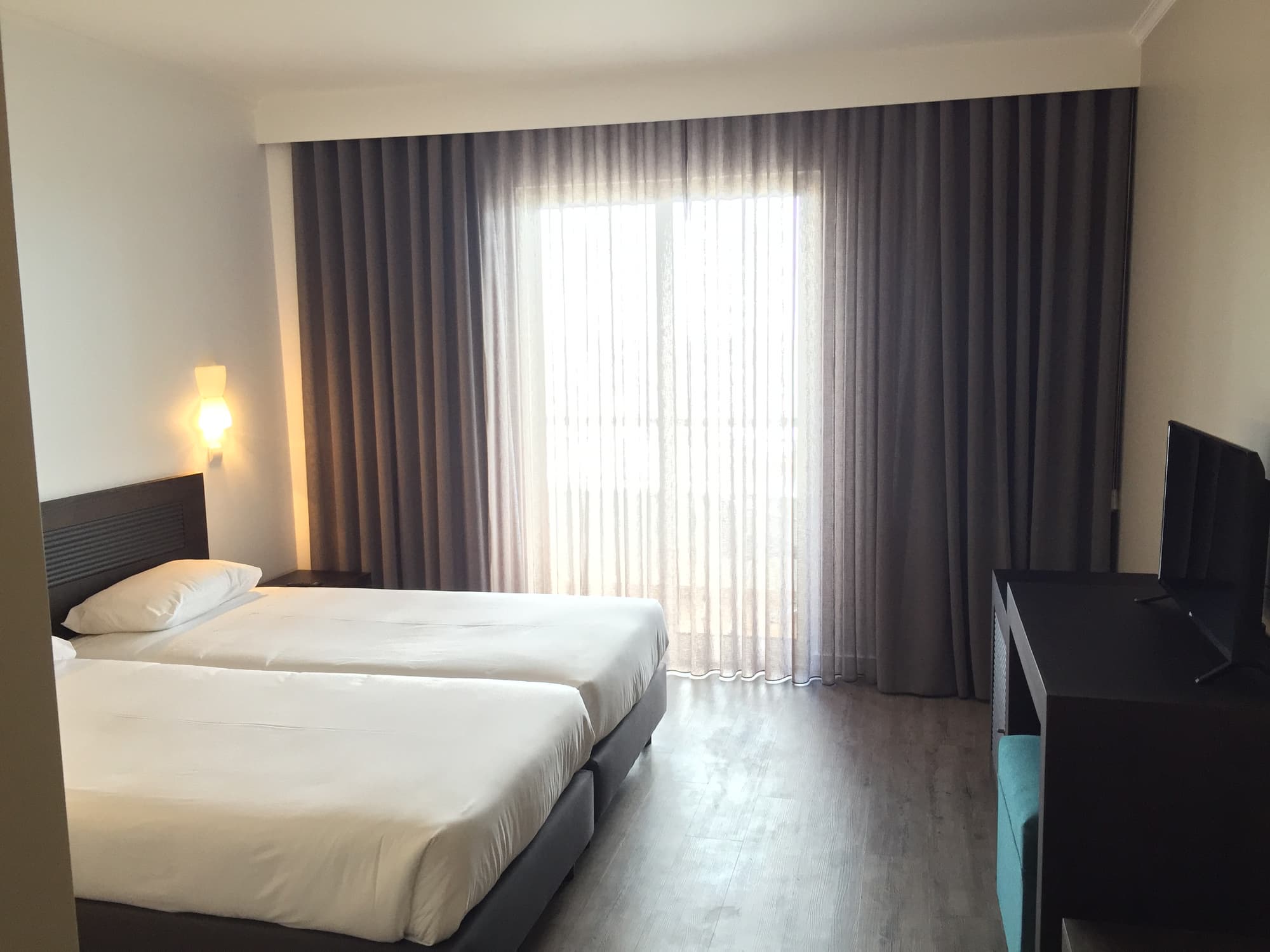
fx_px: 1064
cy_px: 476
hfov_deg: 61.7
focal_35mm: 29
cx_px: 635
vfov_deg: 48.2
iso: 160
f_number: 2.2
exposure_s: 1/33
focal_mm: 4.15
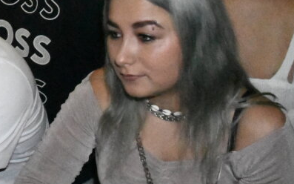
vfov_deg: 17.7
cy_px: -15
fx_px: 569
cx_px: -56
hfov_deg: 26.0
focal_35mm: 71
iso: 51200
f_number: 13
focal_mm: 18
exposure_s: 1/60
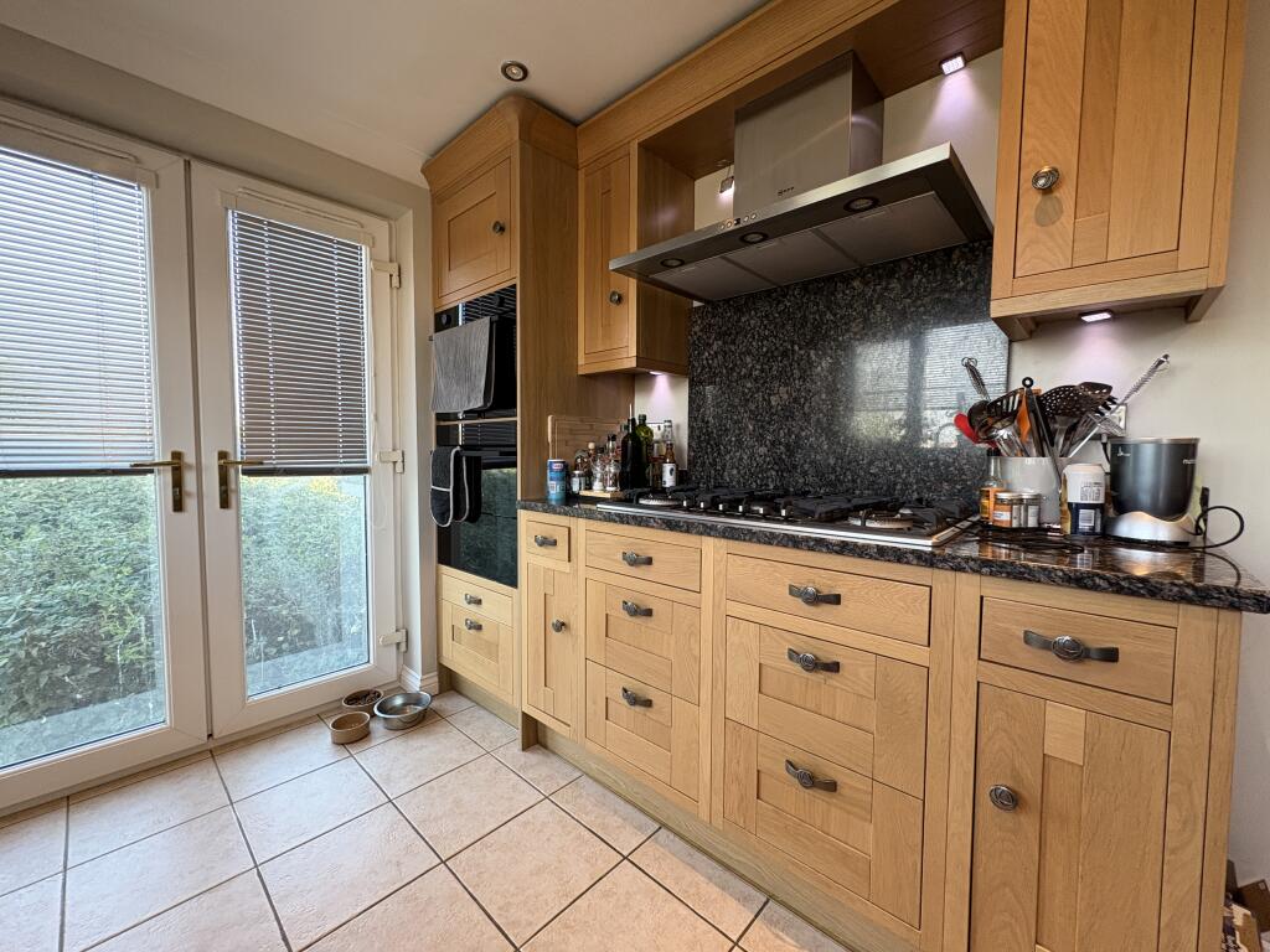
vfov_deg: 85.7
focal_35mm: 14
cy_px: 476
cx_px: 635
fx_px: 514
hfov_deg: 102.1
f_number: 2.2
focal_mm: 2.22
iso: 200
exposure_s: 1/99
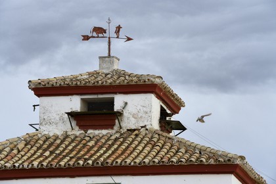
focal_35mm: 200
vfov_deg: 6.9
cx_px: 138
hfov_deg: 10.3
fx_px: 1533
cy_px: 92
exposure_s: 1/250
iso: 800
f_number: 14
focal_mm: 200
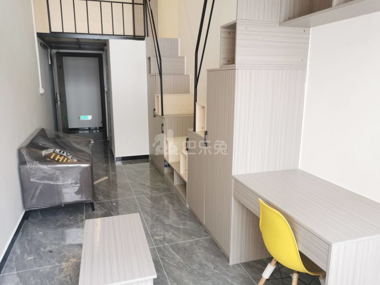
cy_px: 142
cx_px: 190
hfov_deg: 65.3
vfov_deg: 51.4
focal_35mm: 27
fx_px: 296
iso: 200
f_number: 1.8
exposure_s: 1/50
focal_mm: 5.58
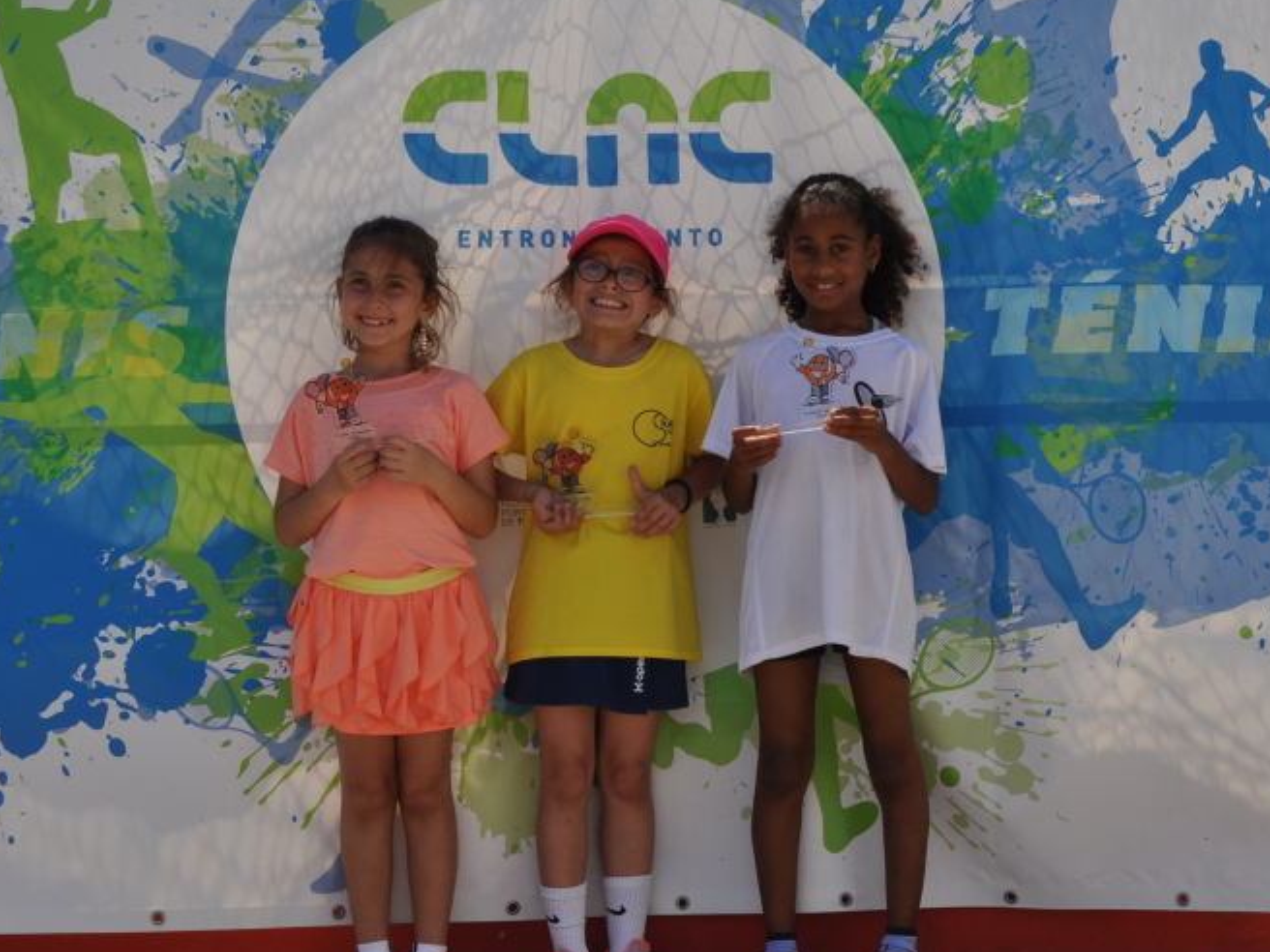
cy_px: 428
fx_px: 2642
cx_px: 827
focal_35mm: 72
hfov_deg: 26.9
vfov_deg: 20.4
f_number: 9
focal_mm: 32
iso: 200
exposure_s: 1/320
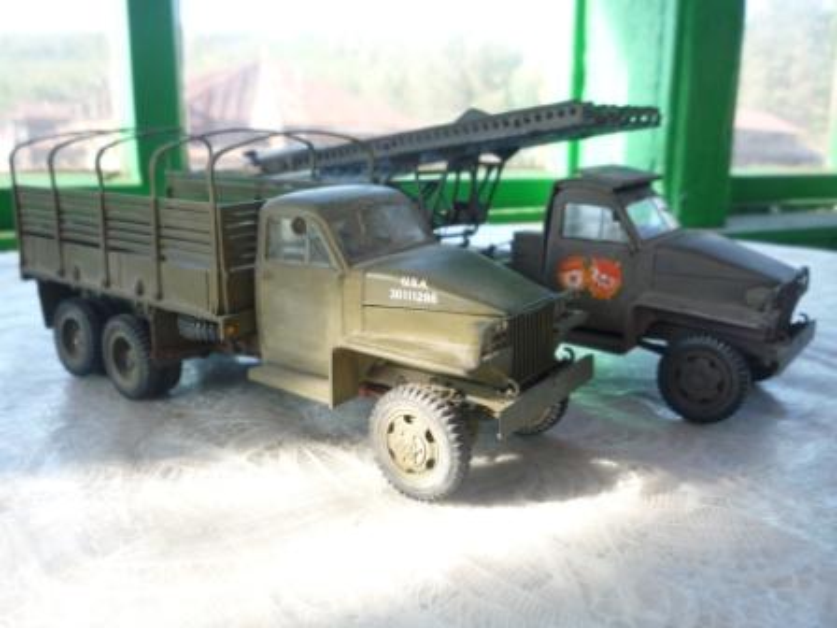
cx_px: 418
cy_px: 314
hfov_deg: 60.0
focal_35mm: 30
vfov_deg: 46.8
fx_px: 725
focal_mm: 5.2
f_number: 3.3
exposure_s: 1/60
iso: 100
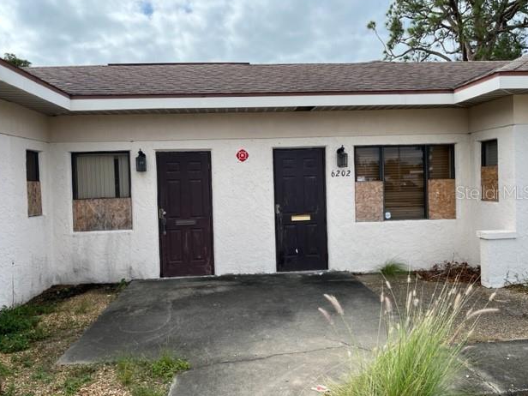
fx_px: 412
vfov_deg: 51.3
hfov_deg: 65.3
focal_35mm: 27
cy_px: 192
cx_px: 262
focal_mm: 5.1
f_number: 1.6
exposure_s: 1/2137
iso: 50
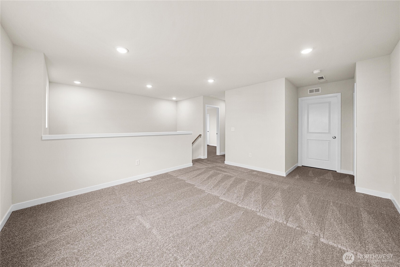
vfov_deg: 90.1
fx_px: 133
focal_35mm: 12
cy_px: 134
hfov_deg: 112.6
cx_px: 200
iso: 800
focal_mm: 12
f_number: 7.1
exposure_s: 1/30
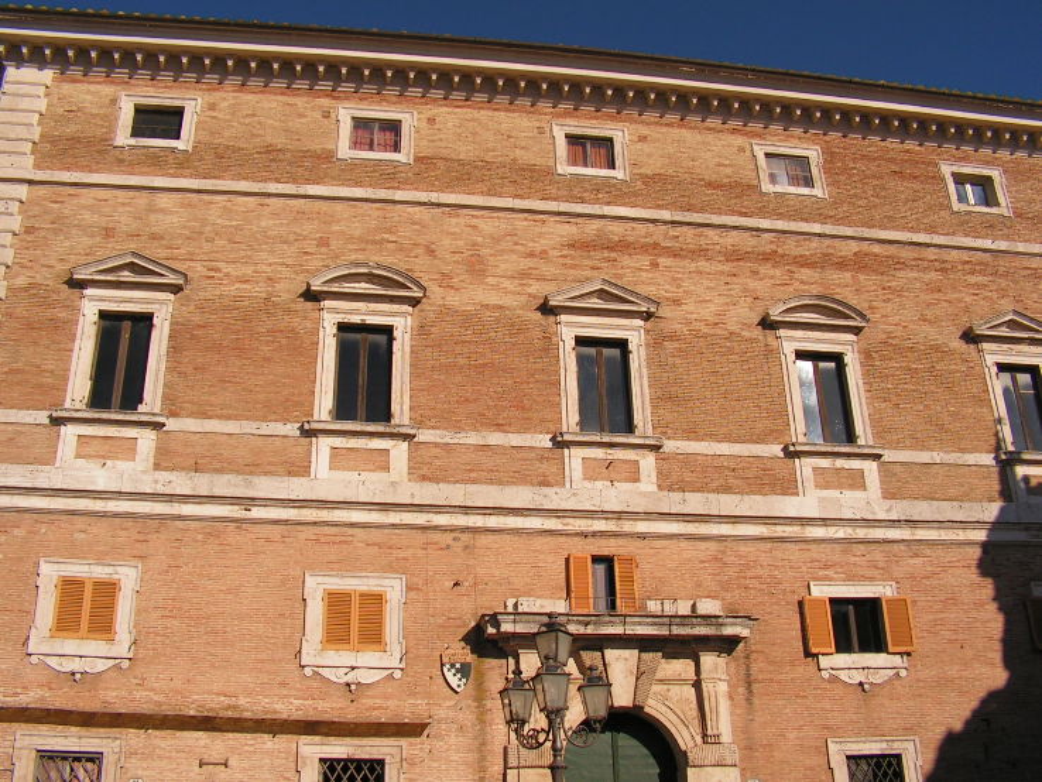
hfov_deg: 51.3
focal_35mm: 36
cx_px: 521
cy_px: 391
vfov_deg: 39.7
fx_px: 1084
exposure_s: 1/800
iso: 64
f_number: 4.8
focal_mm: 6
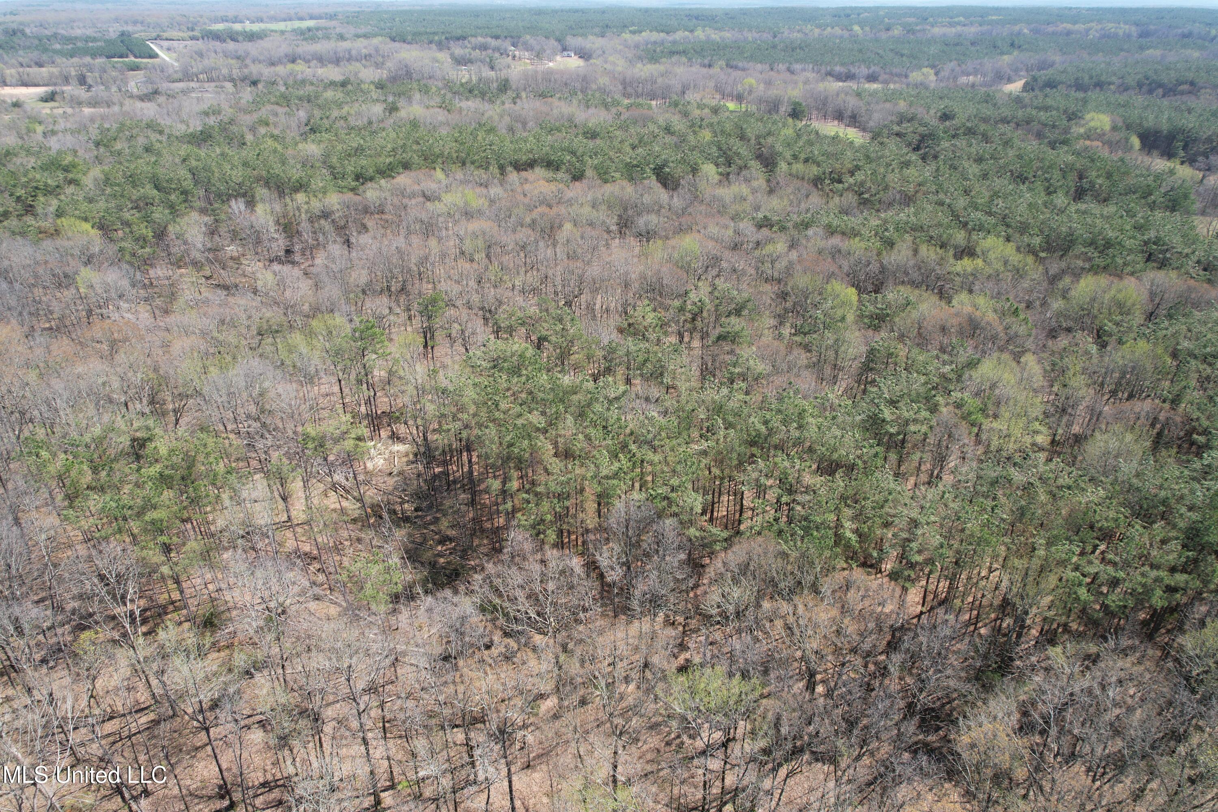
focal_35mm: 22
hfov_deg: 78.6
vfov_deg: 57.2
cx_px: 609
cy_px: 406
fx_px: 744
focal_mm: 8.38
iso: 140
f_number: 2.8
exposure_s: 1/1000
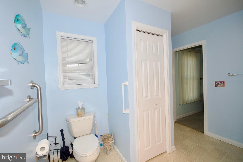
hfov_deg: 100.4
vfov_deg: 77.3
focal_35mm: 15
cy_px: 81
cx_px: 122
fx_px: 101
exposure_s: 1/60
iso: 400
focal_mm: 10
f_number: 5.6
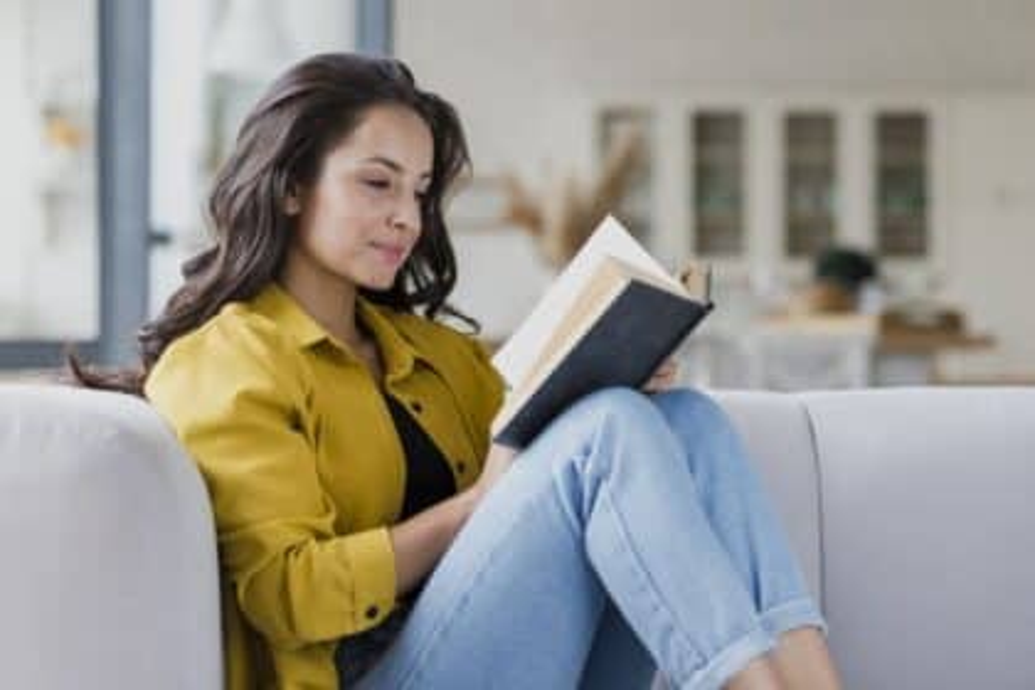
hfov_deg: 23.9
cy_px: 345
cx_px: 518
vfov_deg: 16.1
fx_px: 2444
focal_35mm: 85
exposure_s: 1/250
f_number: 2.8
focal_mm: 85
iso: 250
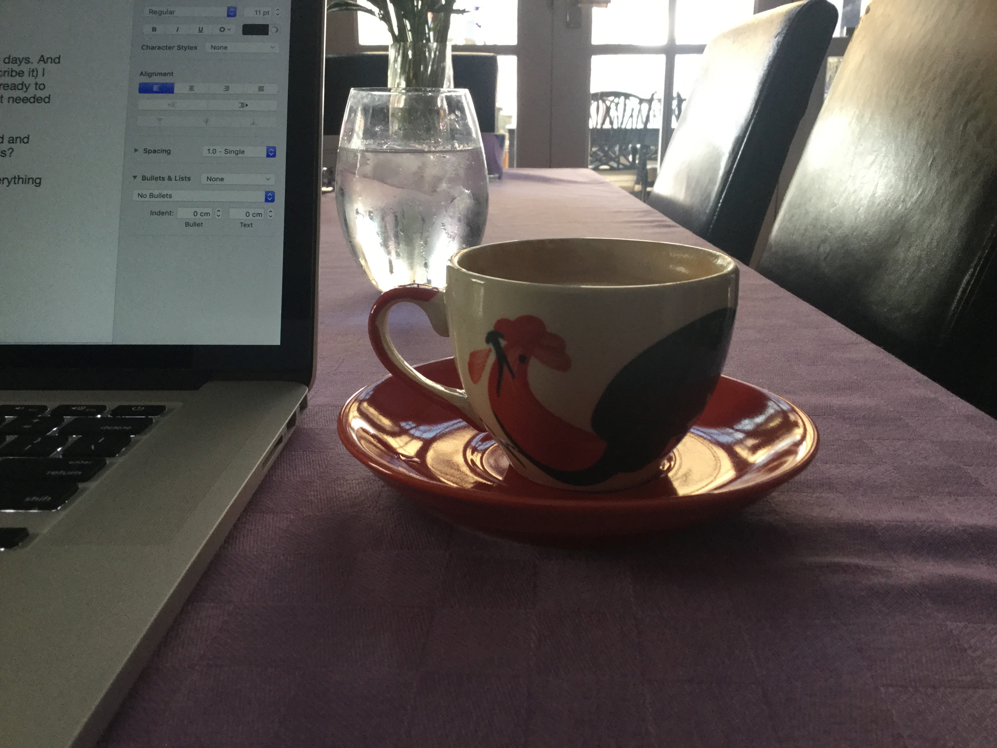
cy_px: 374
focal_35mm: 31
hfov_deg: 58.4
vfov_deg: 45.4
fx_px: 893
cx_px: 498
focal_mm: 3.3
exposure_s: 1/33
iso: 100
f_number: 2.4
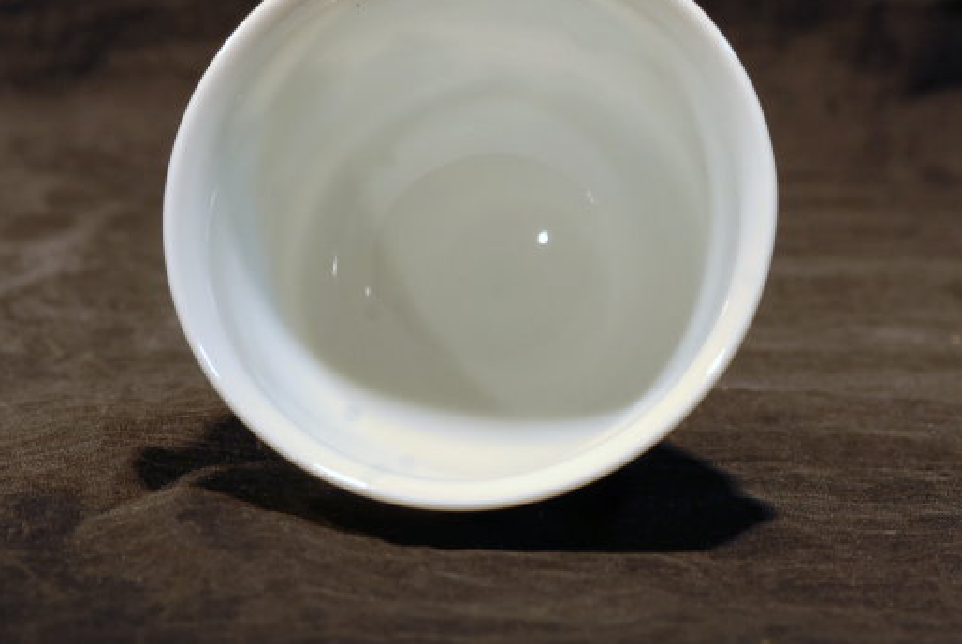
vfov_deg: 5.3
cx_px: 461
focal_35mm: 261
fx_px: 6978
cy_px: 161
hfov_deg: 7.9
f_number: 13
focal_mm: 105
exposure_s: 1/25
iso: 400
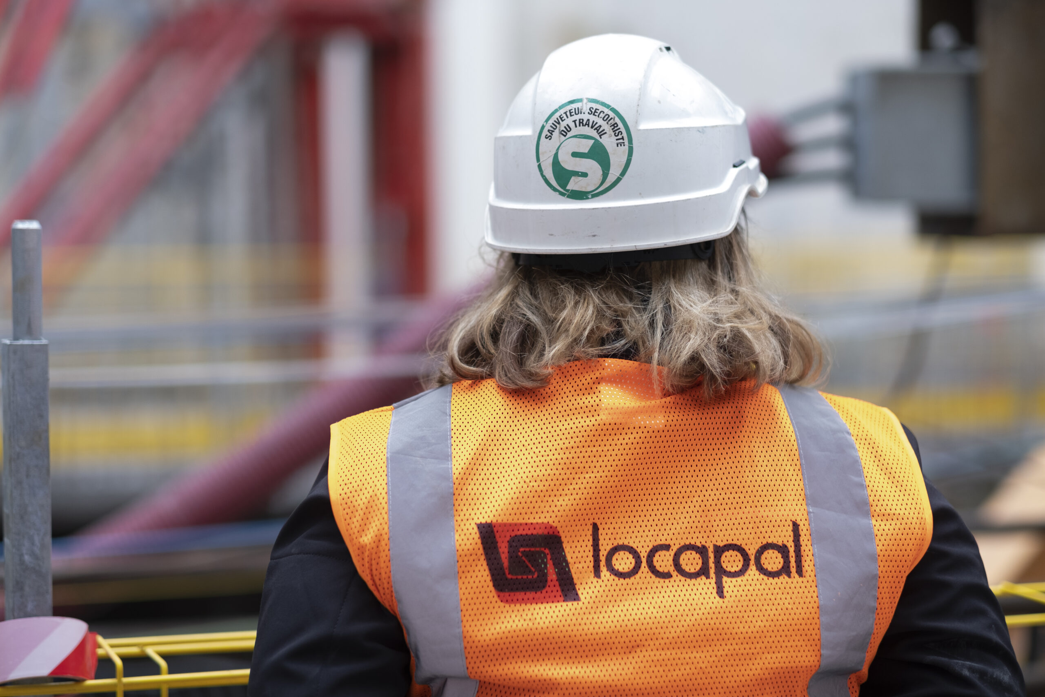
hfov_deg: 24.2
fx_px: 2438
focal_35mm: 84
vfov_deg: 16.3
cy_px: 348
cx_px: 522
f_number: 1.4
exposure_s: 1/400
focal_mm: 56
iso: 400
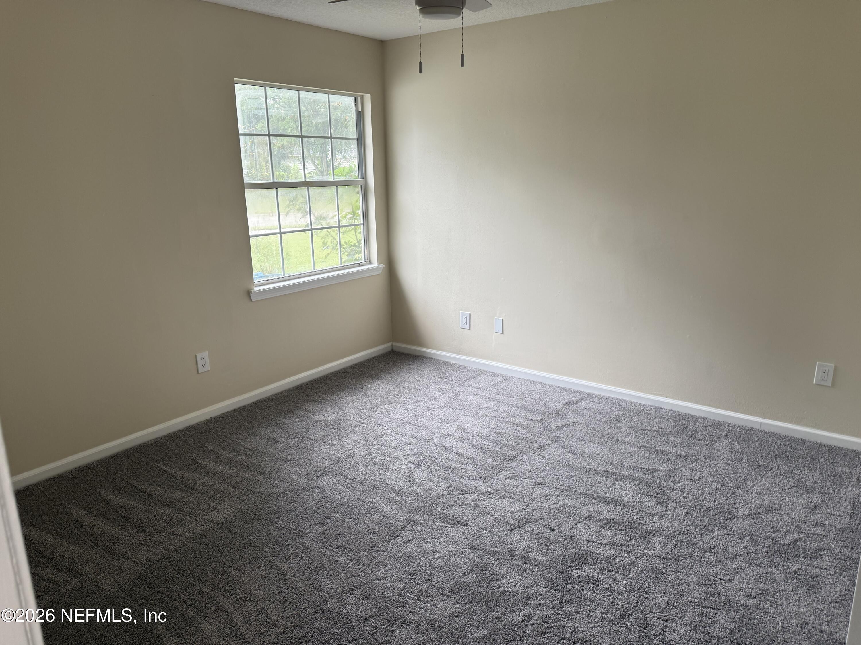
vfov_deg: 56.8
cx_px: 430
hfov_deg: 71.6
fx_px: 597
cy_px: 322
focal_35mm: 24
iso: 125
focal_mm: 6.76
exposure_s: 1/120
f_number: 1.78
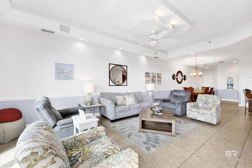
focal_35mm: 14
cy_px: 84
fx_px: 101
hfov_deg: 102.3
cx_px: 126
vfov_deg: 79.2
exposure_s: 1/8
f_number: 11
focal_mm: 14.5
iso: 400
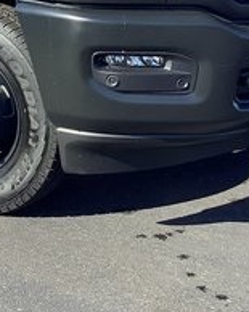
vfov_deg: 18.7
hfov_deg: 15.0
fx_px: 922
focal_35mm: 100
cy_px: 10
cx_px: -24
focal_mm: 3.3
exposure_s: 1/318
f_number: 2.4
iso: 25
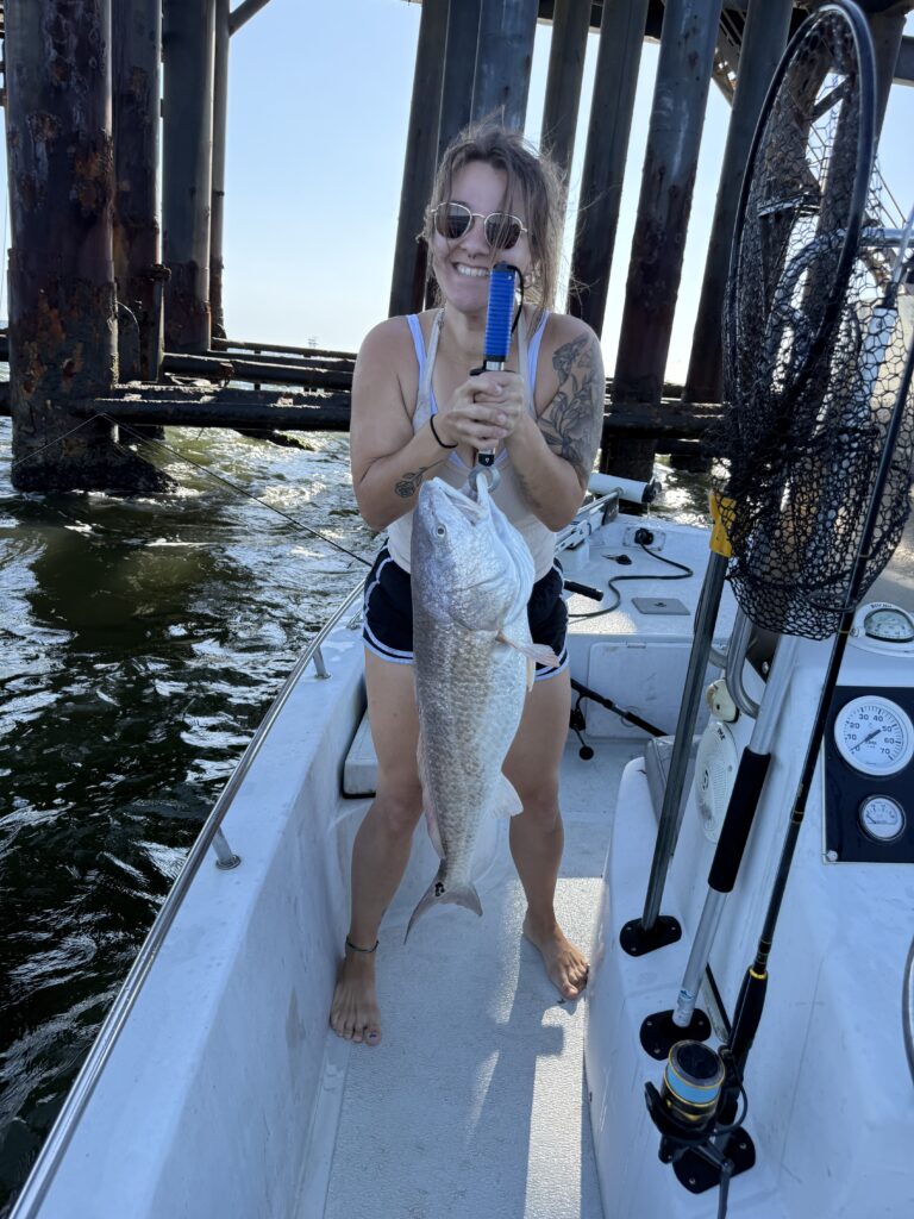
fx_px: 845
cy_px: 610
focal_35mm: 24
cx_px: 457
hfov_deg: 56.8
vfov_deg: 71.6
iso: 100
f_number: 1.78
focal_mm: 6.76
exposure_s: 1/1361
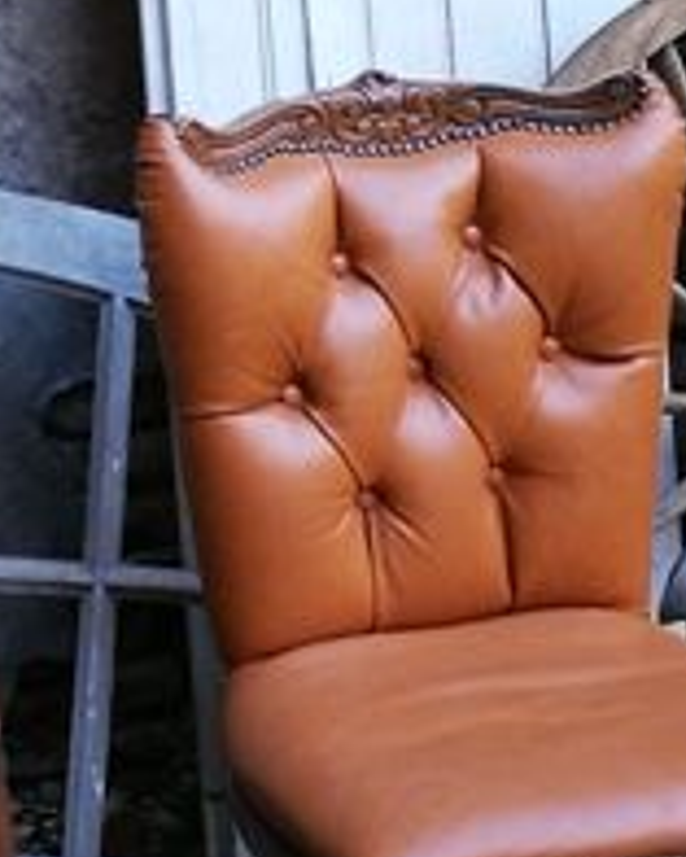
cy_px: 297
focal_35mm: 204
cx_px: -223
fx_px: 5173
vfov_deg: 9.5
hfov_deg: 7.5
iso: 125
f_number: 2.2
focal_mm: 4.5
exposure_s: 1/50
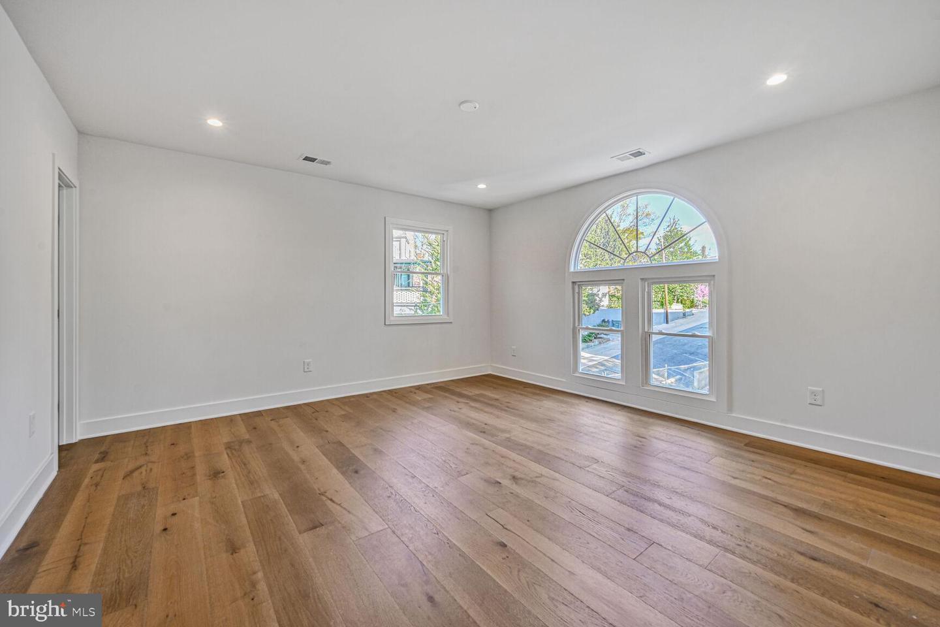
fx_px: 366
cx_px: 470
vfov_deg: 81.2
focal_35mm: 14
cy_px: 314
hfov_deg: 104.3
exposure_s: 1/8
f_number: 9
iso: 200
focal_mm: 14
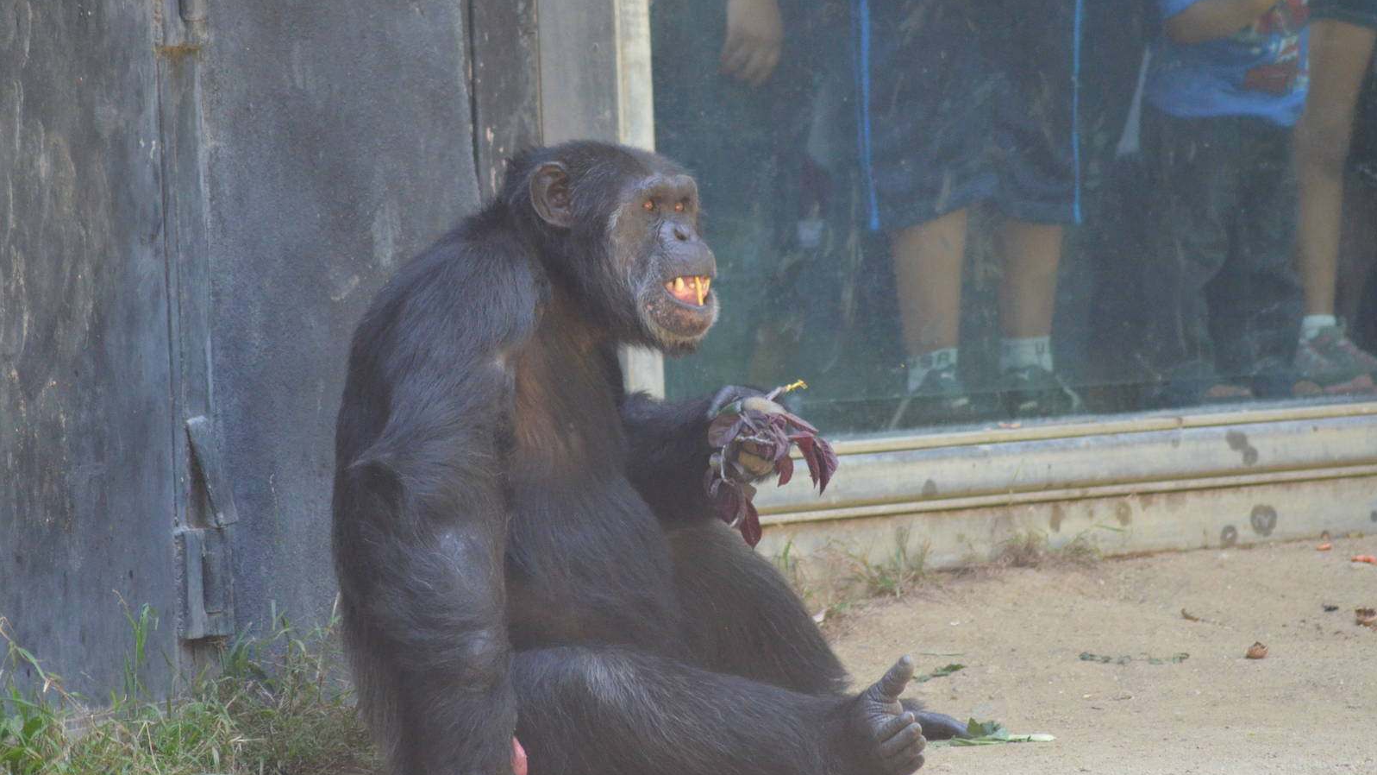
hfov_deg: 4.9
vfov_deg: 2.8
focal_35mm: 440
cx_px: 689
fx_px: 16064
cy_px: 398
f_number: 5.3
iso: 2800
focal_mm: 280
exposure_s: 1/500
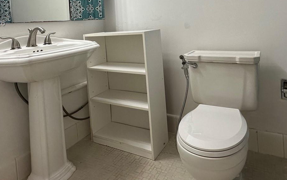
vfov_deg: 44.1
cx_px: 159
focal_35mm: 26
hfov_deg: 70.2
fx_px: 203
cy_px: 24
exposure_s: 1/120
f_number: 2.2
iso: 160
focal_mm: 2.22
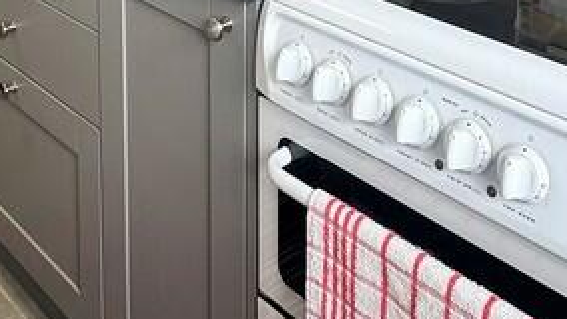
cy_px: -241
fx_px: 827
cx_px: 232
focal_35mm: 55
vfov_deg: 17.9
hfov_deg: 37.7
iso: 64
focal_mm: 2.22
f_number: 2.2
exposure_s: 1/99
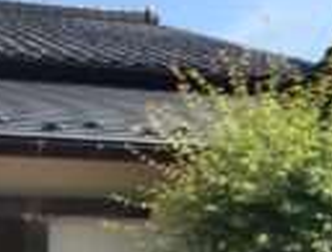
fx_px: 761
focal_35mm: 79
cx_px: 18
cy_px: 201
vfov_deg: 18.6
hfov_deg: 23.8
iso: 32
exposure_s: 1/964
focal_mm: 4.15
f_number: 2.2
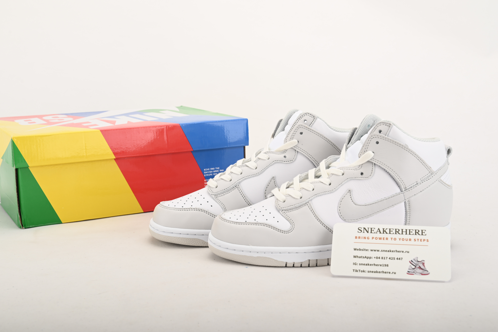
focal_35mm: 50
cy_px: 166
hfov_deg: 39.6
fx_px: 692
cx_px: 249
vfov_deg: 27.0
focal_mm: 50
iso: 100
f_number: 11
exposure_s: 1/200
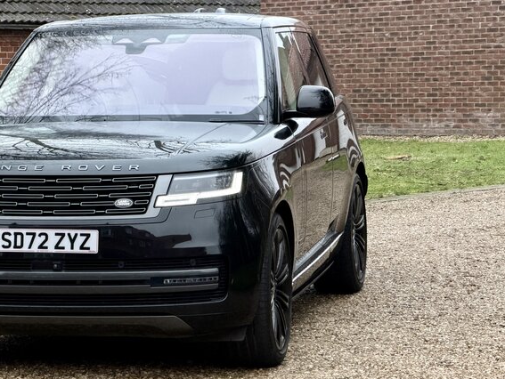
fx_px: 2058
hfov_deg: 14.0
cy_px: 210
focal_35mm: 141
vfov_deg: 10.5
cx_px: 183
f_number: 2.8
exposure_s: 1/114
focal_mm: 16.89
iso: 400
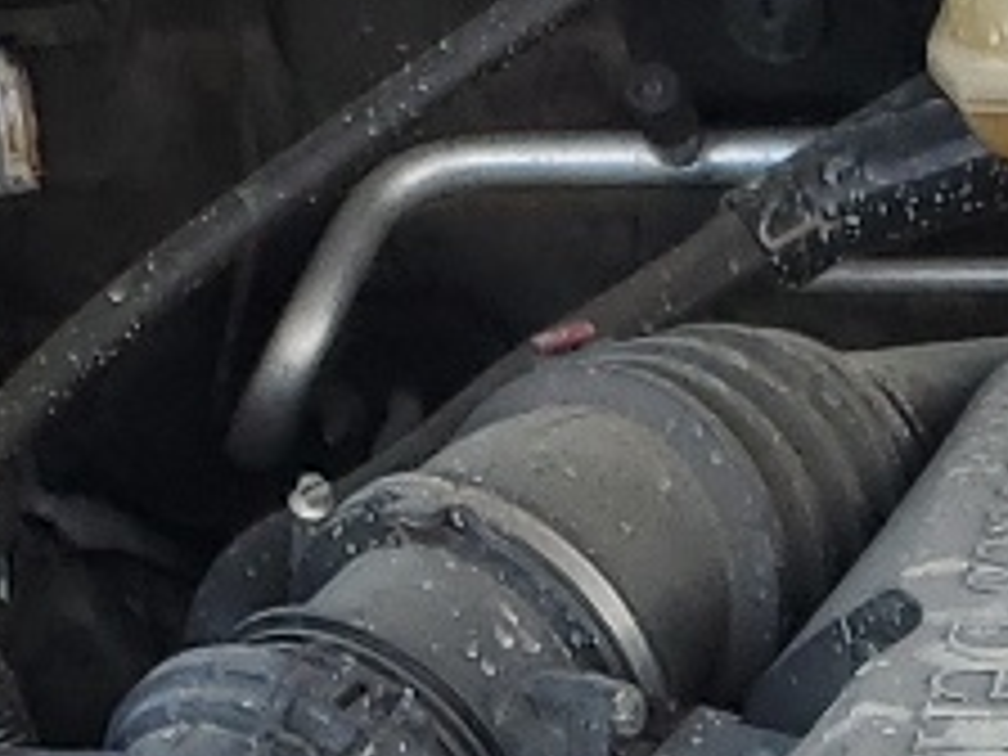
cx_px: 1850
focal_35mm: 186
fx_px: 5416
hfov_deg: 10.0
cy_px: 1800
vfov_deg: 7.5
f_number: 1.5
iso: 50
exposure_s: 1/312
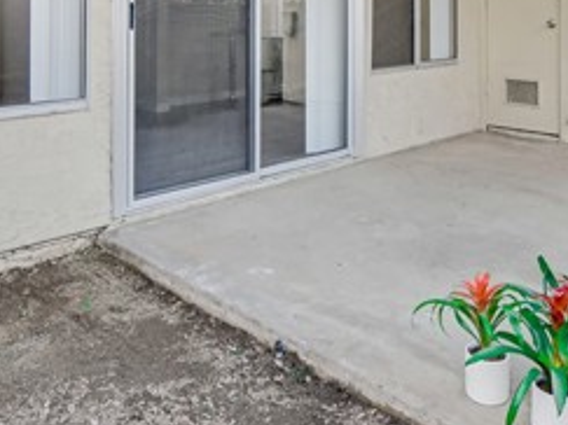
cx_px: 316
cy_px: -4
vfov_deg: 34.2
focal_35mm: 38
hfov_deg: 48.9
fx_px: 623
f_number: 6.3
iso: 400
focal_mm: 10
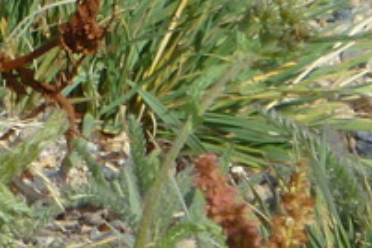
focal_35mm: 1412
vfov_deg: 1.0
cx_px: -2
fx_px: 14590
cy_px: -265
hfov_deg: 1.5
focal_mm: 36
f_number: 5.9
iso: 80
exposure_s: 1/250
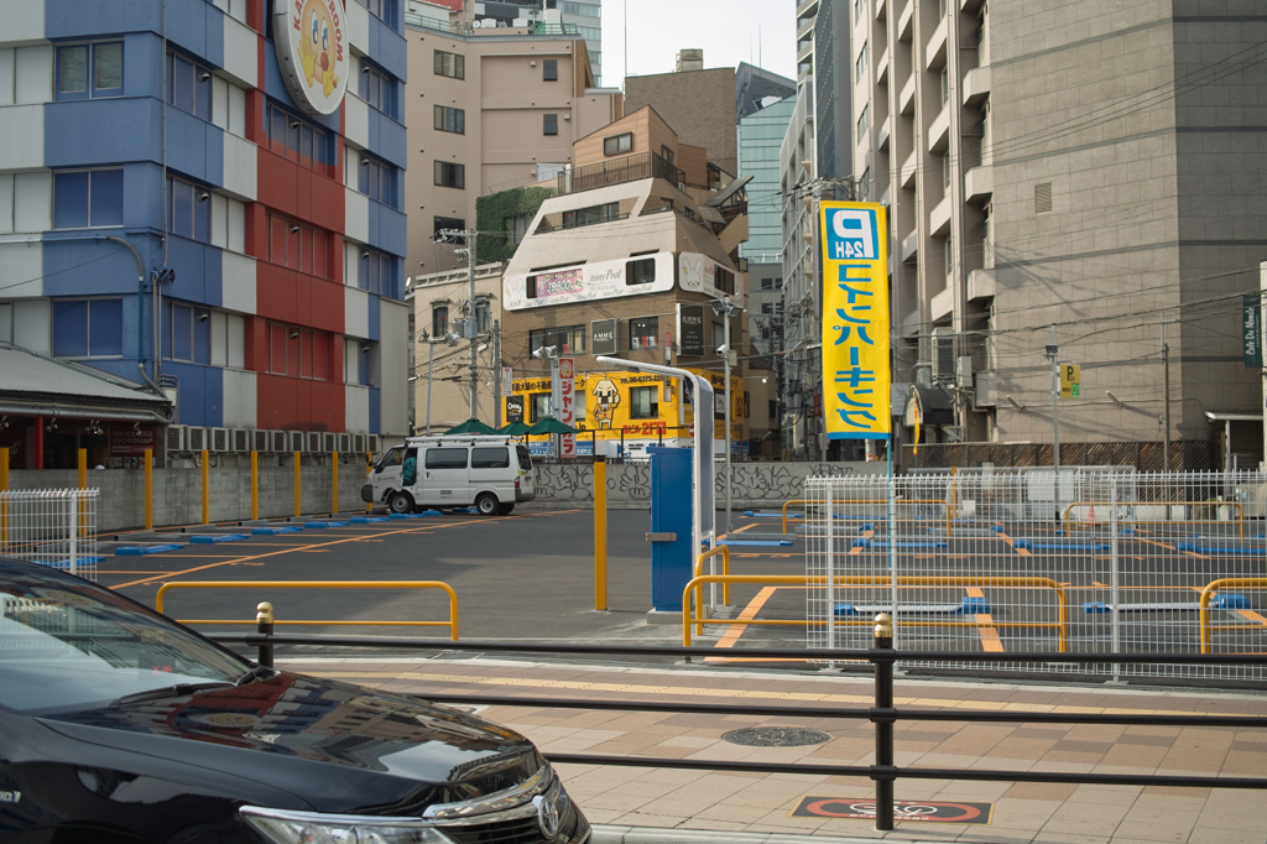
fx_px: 1442
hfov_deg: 47.4
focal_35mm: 41
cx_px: 634
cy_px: 422
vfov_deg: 32.6
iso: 100
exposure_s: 1/640
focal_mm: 24.2
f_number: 2.8
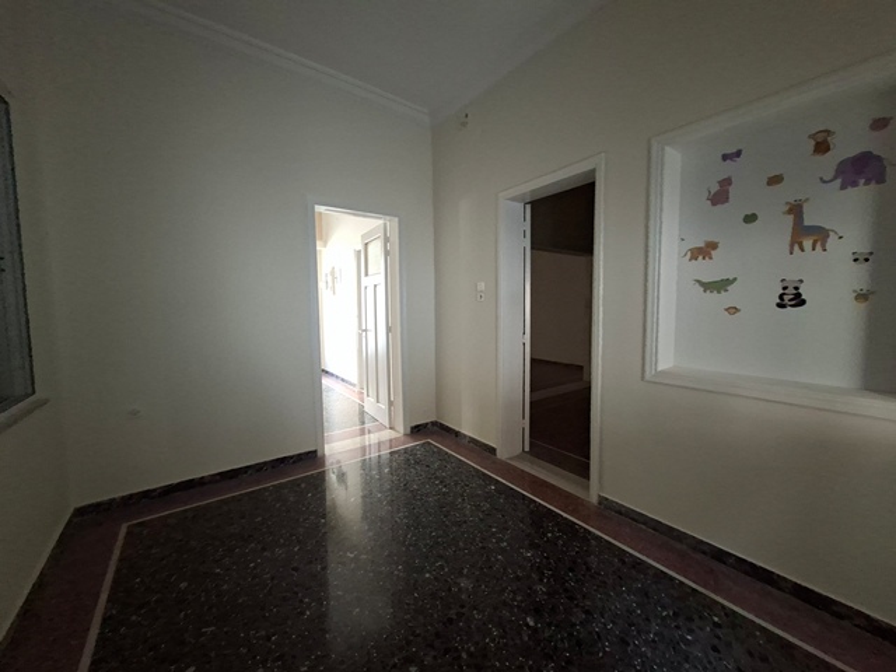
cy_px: 336
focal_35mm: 13
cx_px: 448
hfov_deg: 106.2
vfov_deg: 89.9
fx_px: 336
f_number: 2.2
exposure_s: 1/25
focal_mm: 1.74
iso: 400
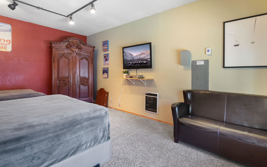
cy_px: 77
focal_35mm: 17
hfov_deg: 94.3
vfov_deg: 67.9
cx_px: 138
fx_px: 124
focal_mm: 16
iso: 400
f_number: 7.1
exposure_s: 2.5
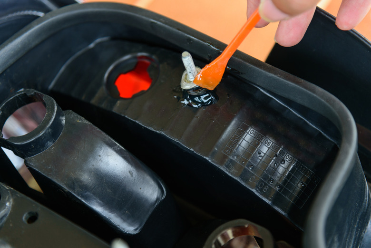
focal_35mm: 120
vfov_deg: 11.4
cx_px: 186
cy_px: 124
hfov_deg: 17.1
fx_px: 1237
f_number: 4
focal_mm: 120
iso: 100
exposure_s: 1/125
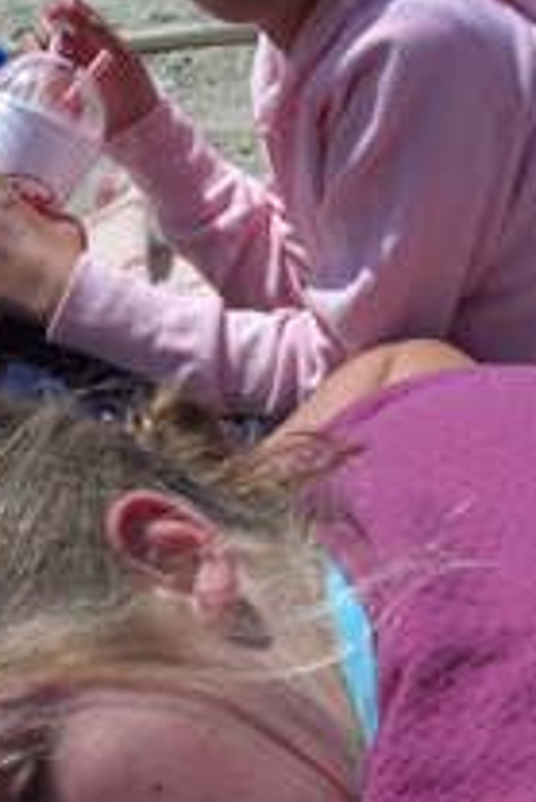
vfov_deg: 26.6
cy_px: 328
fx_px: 1694
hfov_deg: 17.9
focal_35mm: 76
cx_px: 154
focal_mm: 7.9
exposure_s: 1/640
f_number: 5.6
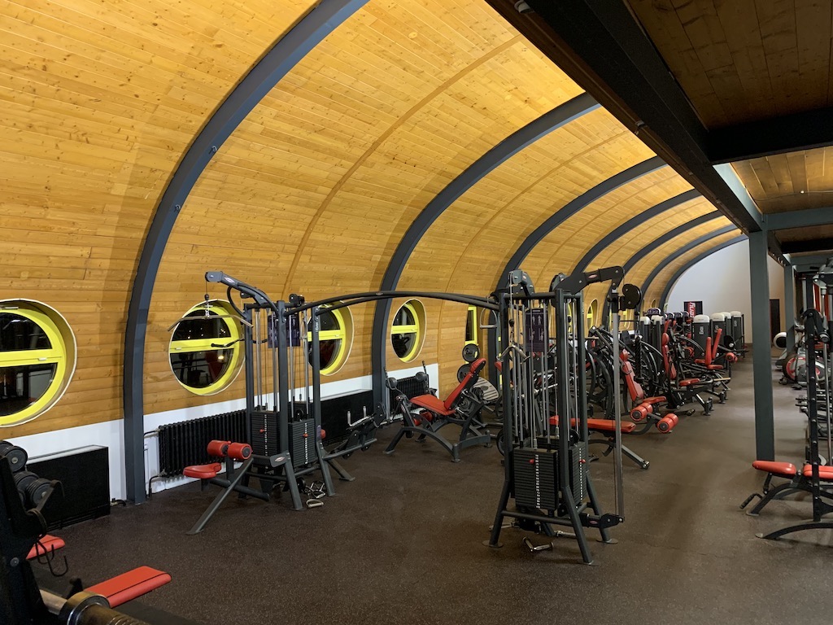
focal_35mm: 26
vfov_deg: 53.1
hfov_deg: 67.3
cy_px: 312
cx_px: 416
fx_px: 626
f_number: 1.8
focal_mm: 4.25
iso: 400
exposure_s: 1/33
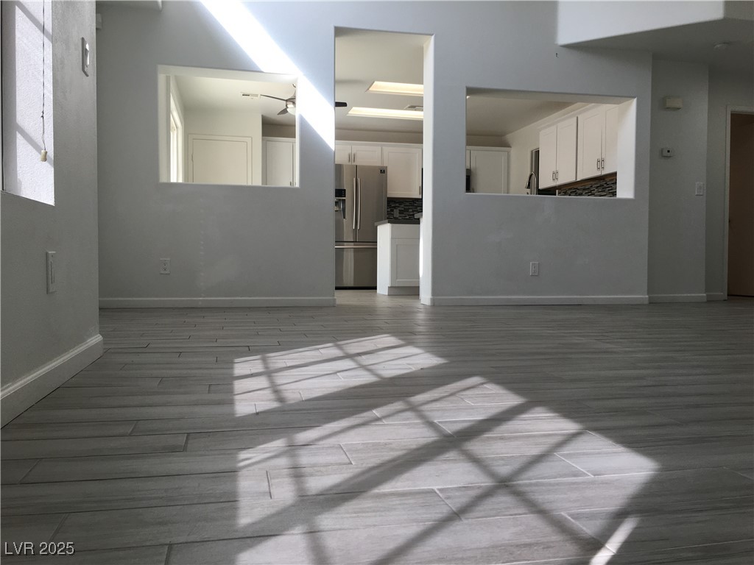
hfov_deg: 61.7
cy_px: 282
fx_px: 632
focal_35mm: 29
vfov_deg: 48.2
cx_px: 377
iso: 32
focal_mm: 4.15
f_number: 2.2
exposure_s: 1/120
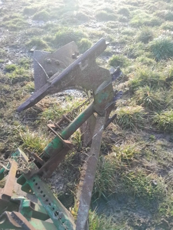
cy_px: 115
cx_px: 86
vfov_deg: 67.3
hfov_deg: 53.1
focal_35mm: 26
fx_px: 173
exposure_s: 1/100
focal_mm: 3.98
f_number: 1.8
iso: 40
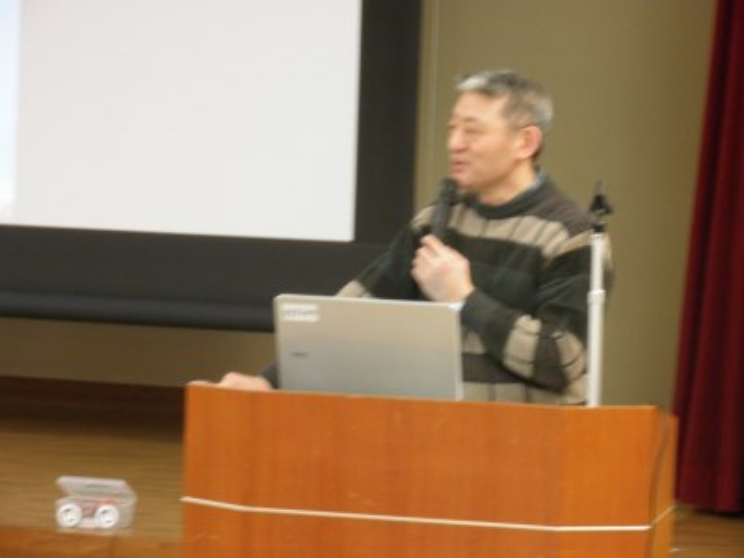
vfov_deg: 10.0
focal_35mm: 148
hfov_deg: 13.3
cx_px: 372
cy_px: 279
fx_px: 3181
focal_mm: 26.2
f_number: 5.6
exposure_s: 1/4
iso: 320
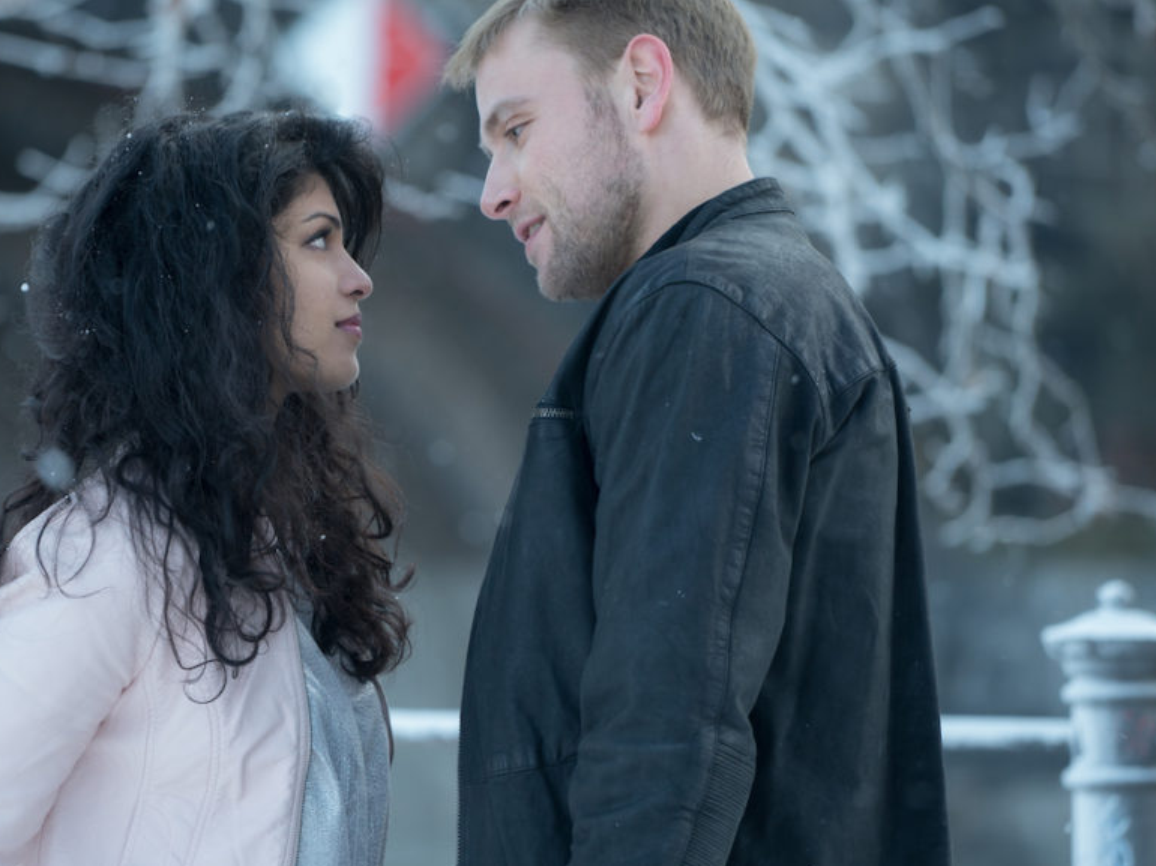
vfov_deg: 6.2
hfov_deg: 8.3
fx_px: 7946
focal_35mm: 238
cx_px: 434
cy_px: 416
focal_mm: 186
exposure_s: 1/160
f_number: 4
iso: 400
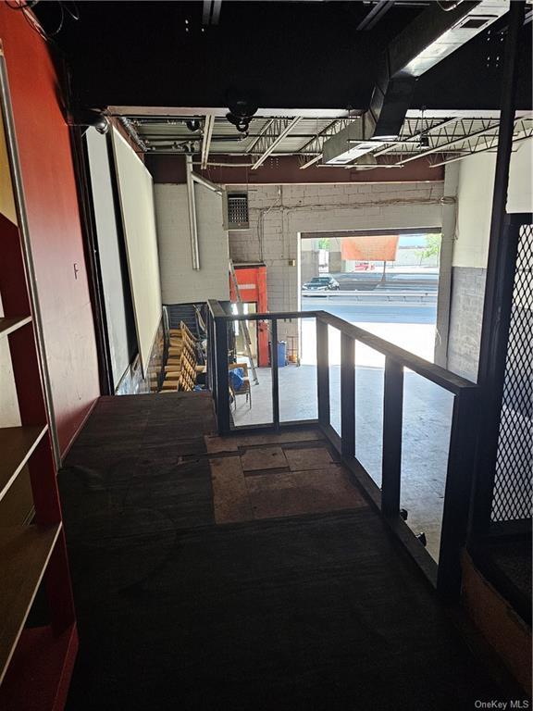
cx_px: 266
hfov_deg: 58.9
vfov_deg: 73.9
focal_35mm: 23
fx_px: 472
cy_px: 356
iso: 400
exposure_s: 1/170
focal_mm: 6.3
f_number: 1.7
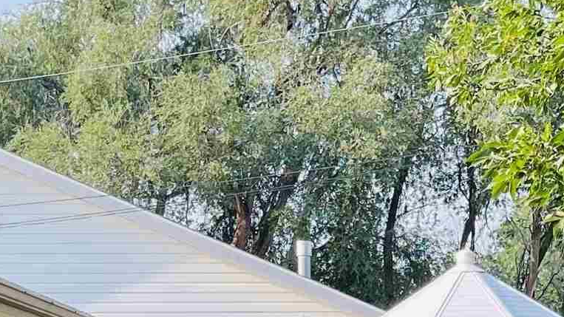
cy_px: 701
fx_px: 1705
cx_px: 376
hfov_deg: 18.7
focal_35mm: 114
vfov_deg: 9.7
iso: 32
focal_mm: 5.1
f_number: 1.6
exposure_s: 1/696
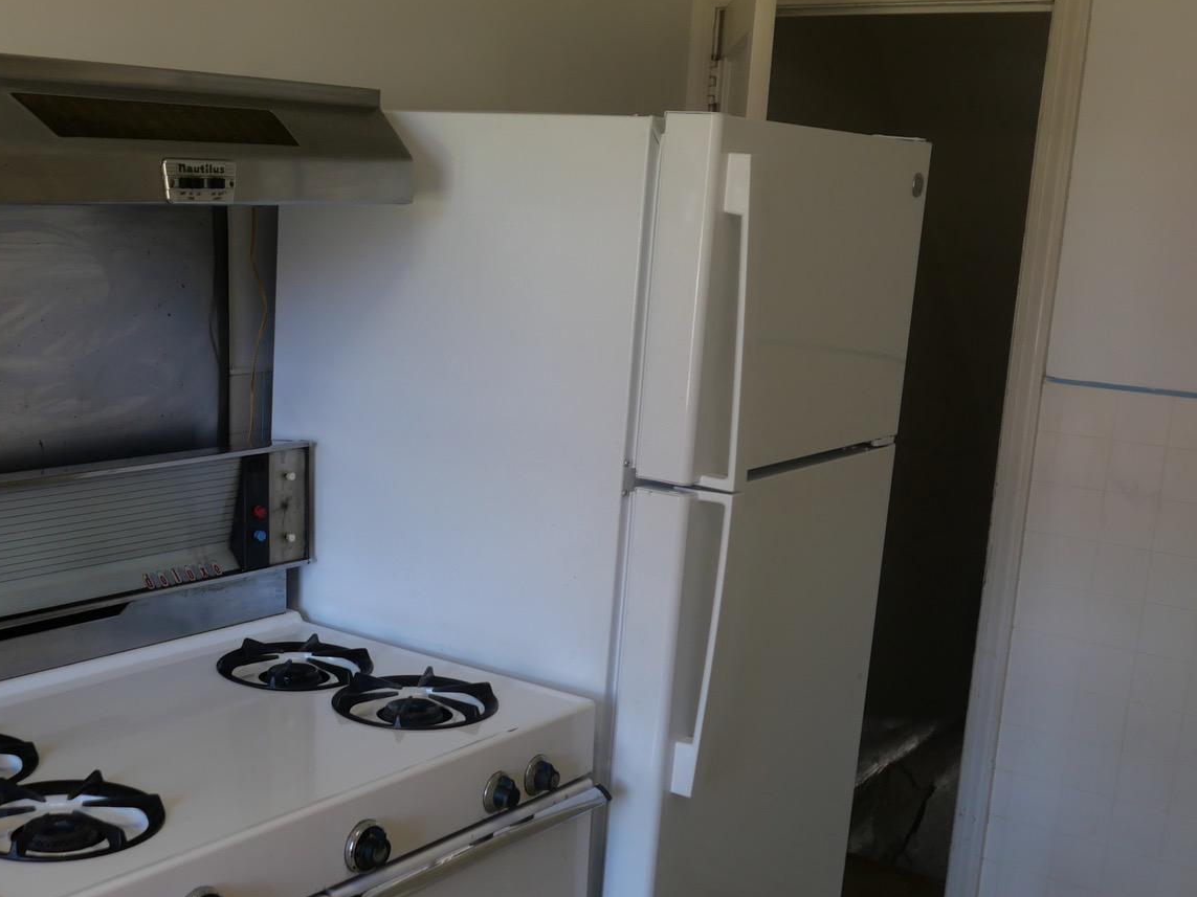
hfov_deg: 43.5
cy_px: 547
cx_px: 443
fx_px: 1487
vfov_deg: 33.5
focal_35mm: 43
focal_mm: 10.9
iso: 200
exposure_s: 1/125
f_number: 1.7
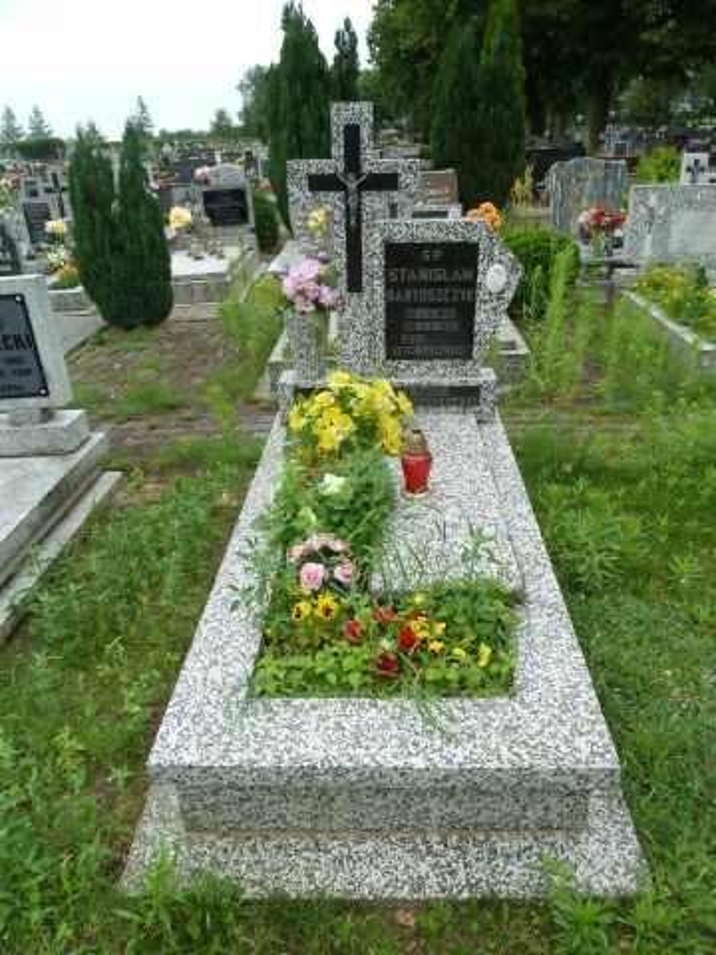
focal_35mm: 25
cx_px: 358
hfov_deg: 54.9
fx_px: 689
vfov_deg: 69.4
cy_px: 478
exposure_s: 1/200
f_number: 4
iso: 160
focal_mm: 4.1
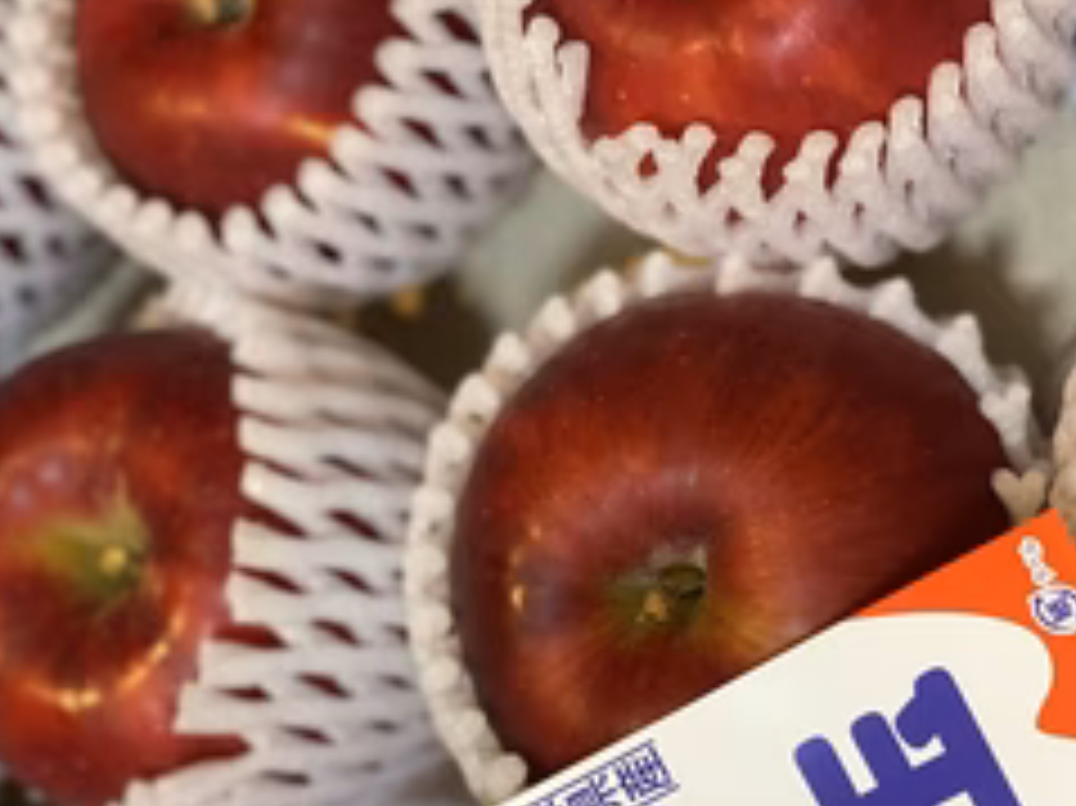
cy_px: 644
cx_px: 698
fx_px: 2703
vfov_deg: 16.8
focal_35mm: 87
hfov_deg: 22.4
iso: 320
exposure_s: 1/40
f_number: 2
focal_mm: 6
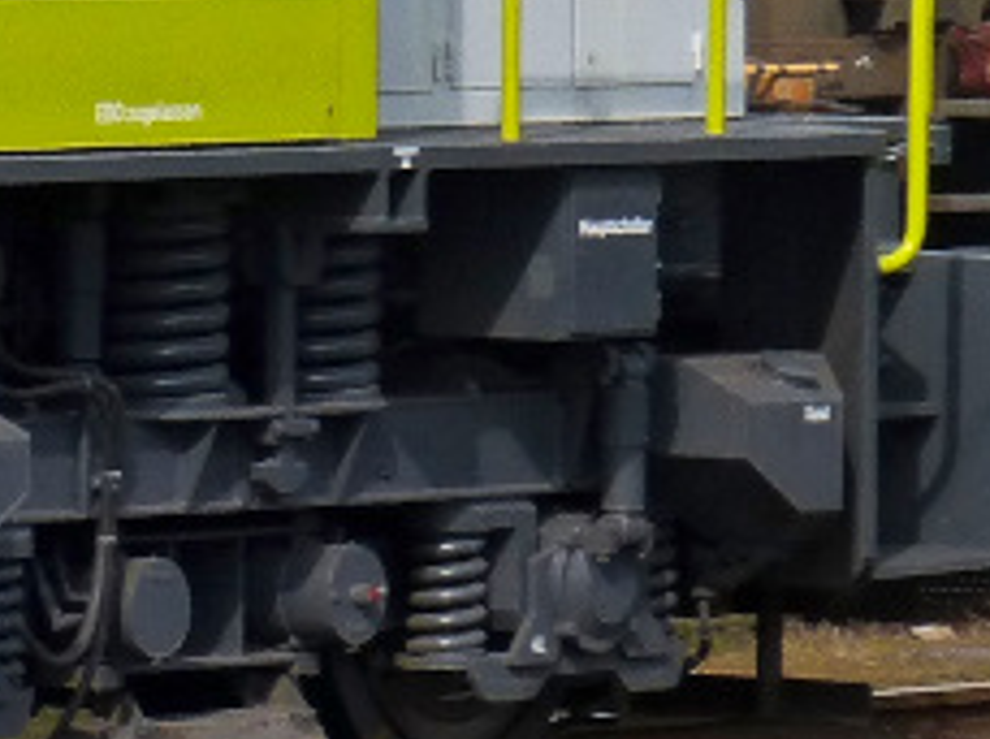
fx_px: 14820
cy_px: 119
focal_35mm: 519
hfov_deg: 3.8
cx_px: -1189
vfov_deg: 2.9
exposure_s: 1/800
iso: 100
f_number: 4
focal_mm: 17.9
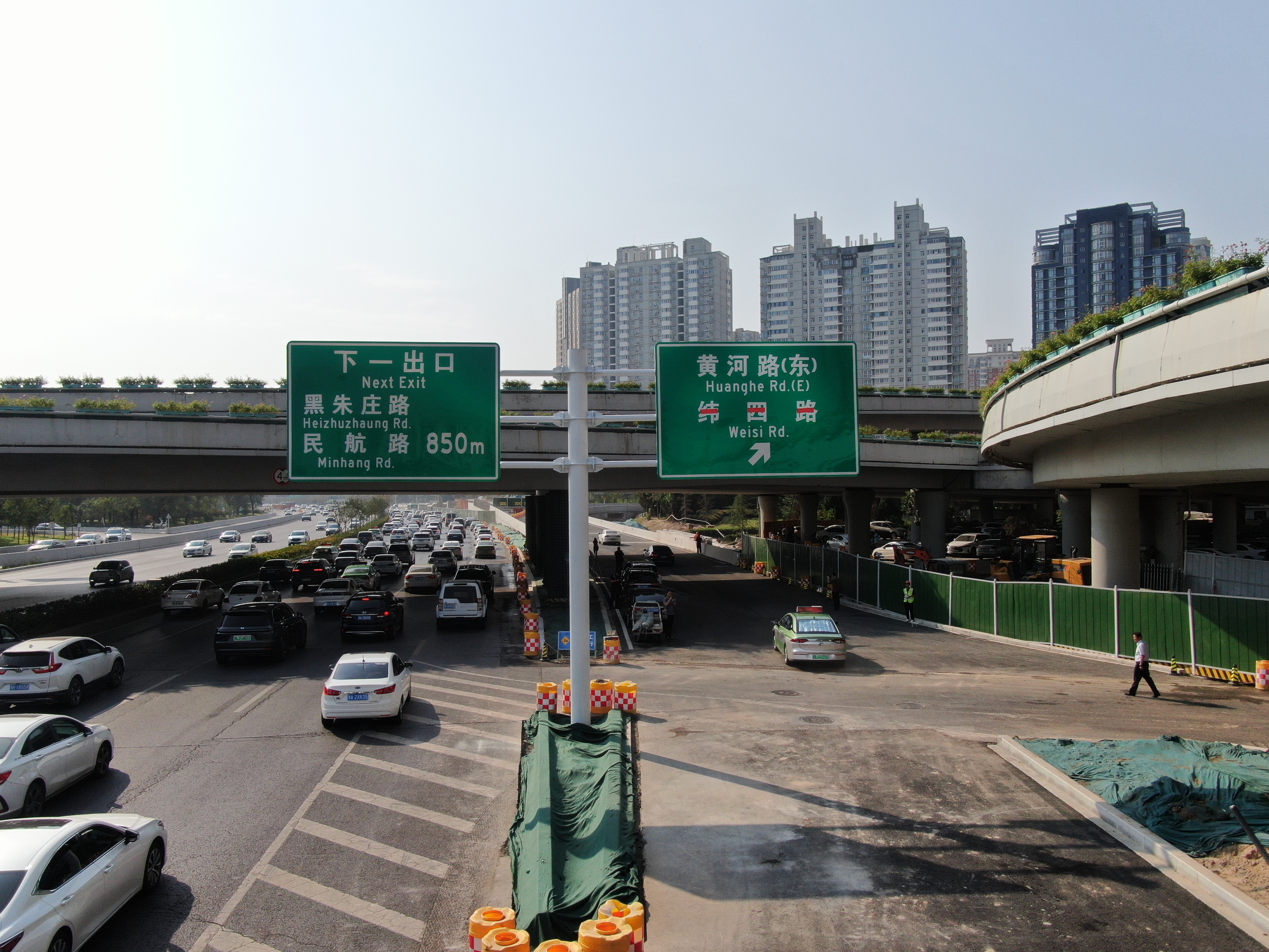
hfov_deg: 61.7
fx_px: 1063
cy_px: 476
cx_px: 634
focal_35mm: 29
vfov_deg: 48.2
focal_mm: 5
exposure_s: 1/2000
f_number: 3
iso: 100
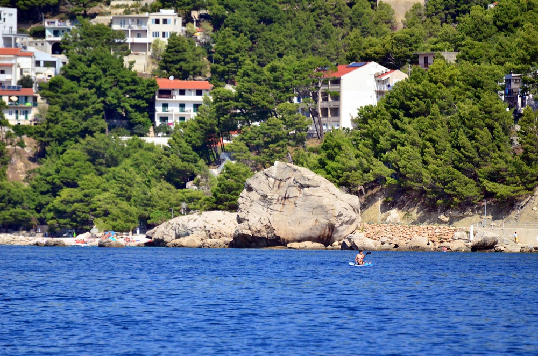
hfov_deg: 4.6
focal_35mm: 450
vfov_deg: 3.0
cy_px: 178
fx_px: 6710
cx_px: 269
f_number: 5.6
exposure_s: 1/8000
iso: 1800
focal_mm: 300
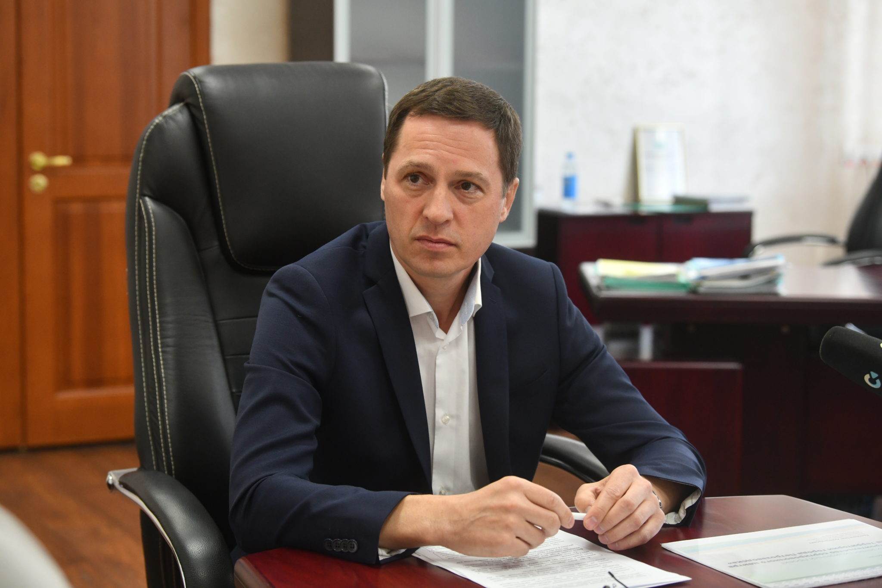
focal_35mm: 70
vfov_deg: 19.5
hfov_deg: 28.8
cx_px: 441
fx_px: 1715
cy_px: 294
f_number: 4.5
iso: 1250
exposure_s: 1/250
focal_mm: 70
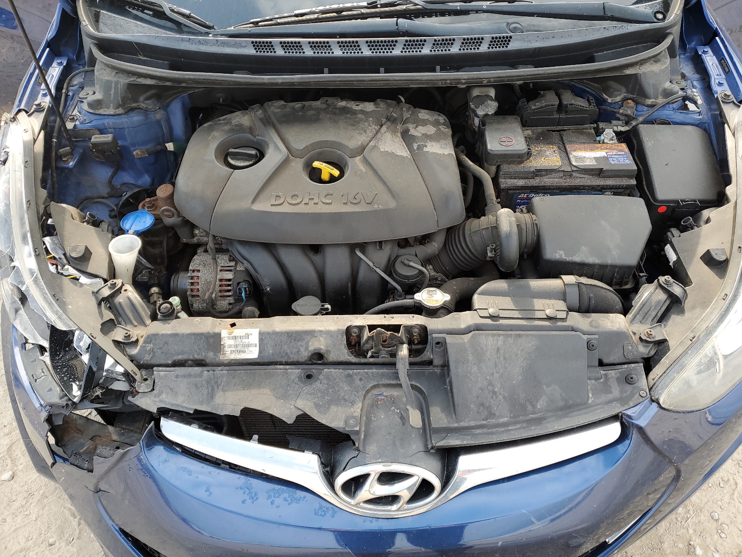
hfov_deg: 67.3
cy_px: 278
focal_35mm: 26
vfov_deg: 53.1
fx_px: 557
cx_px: 371
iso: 50
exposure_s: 1/294
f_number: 1.5
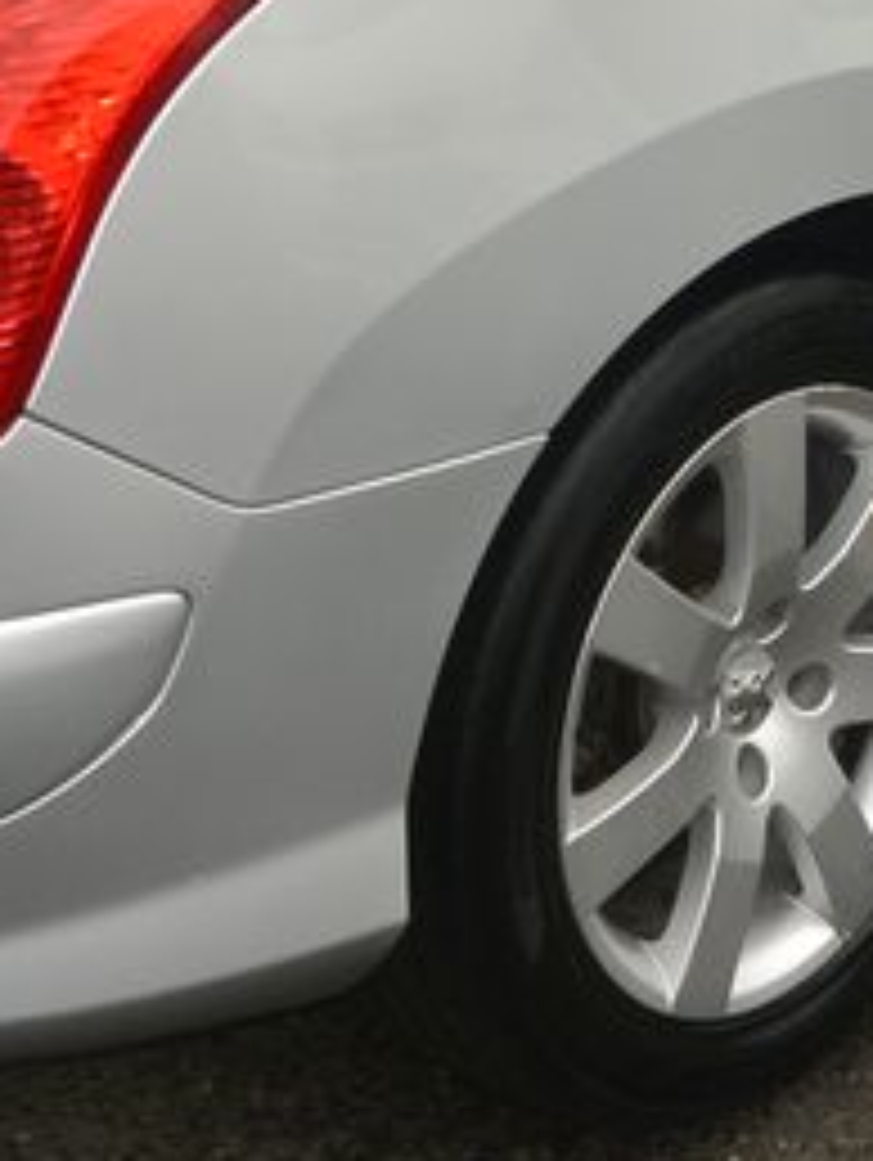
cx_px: 464
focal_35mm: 103
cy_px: 124
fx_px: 3458
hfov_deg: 14.4
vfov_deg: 18.7
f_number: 7.1
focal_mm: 10
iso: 160
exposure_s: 1/250
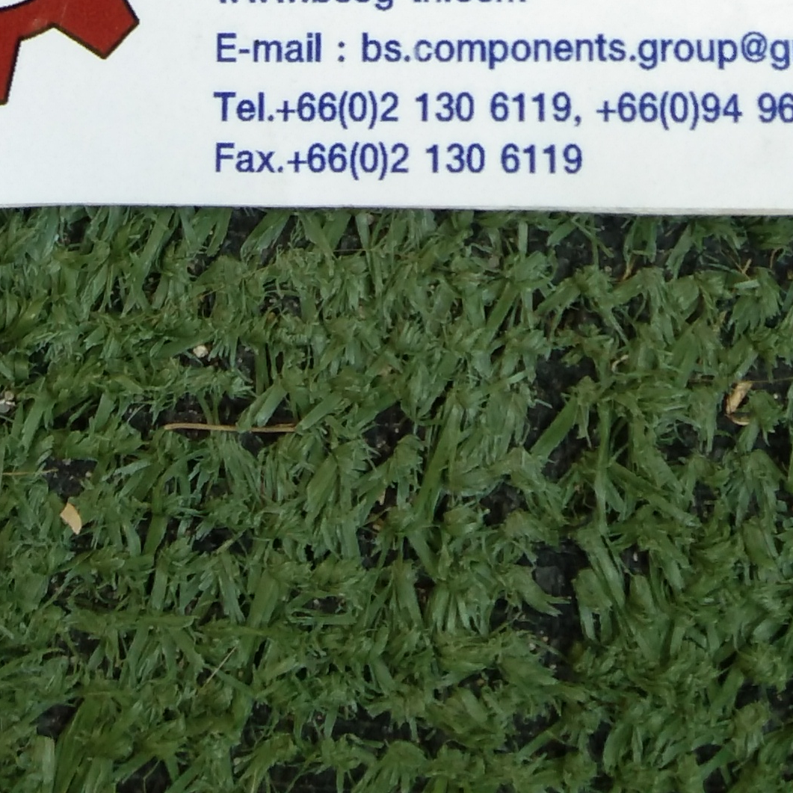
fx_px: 2695
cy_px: -759
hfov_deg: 16.7
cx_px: 463
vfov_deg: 14.2
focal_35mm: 104
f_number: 2.2
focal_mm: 3.65
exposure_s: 1/100
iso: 132
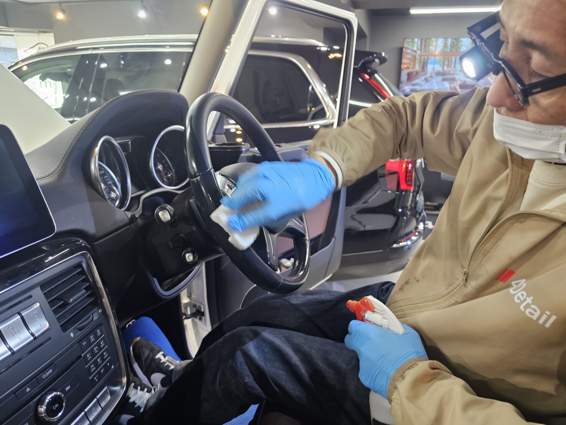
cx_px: 283
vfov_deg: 58.9
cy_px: 212
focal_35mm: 23
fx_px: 376
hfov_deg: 73.9
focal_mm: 6.3
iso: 160
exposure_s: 1/50
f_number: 1.7
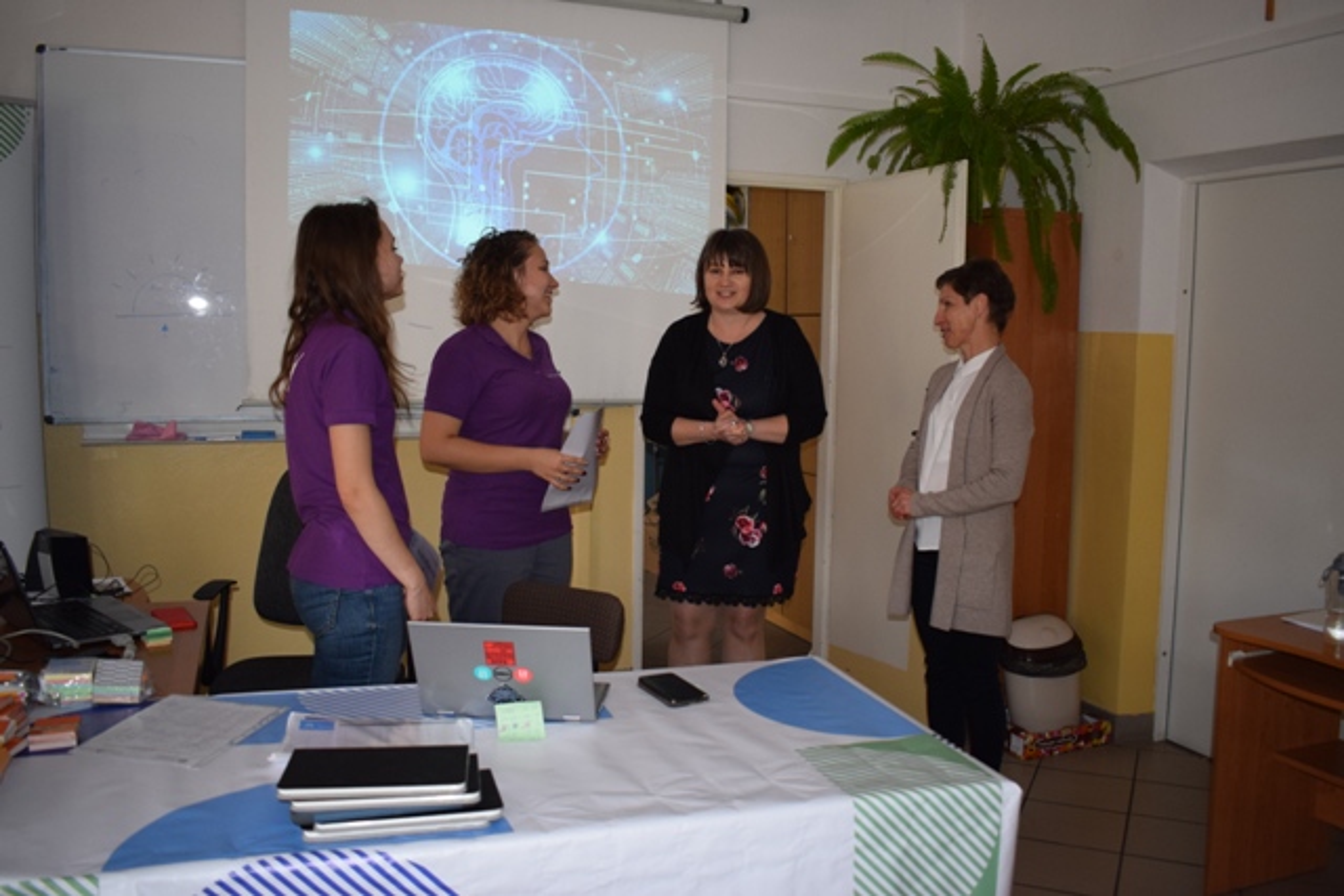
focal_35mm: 32
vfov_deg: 41.7
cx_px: 672
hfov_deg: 59.5
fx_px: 1176
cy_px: 448
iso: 800
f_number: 3.8
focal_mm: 21
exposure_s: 1/125
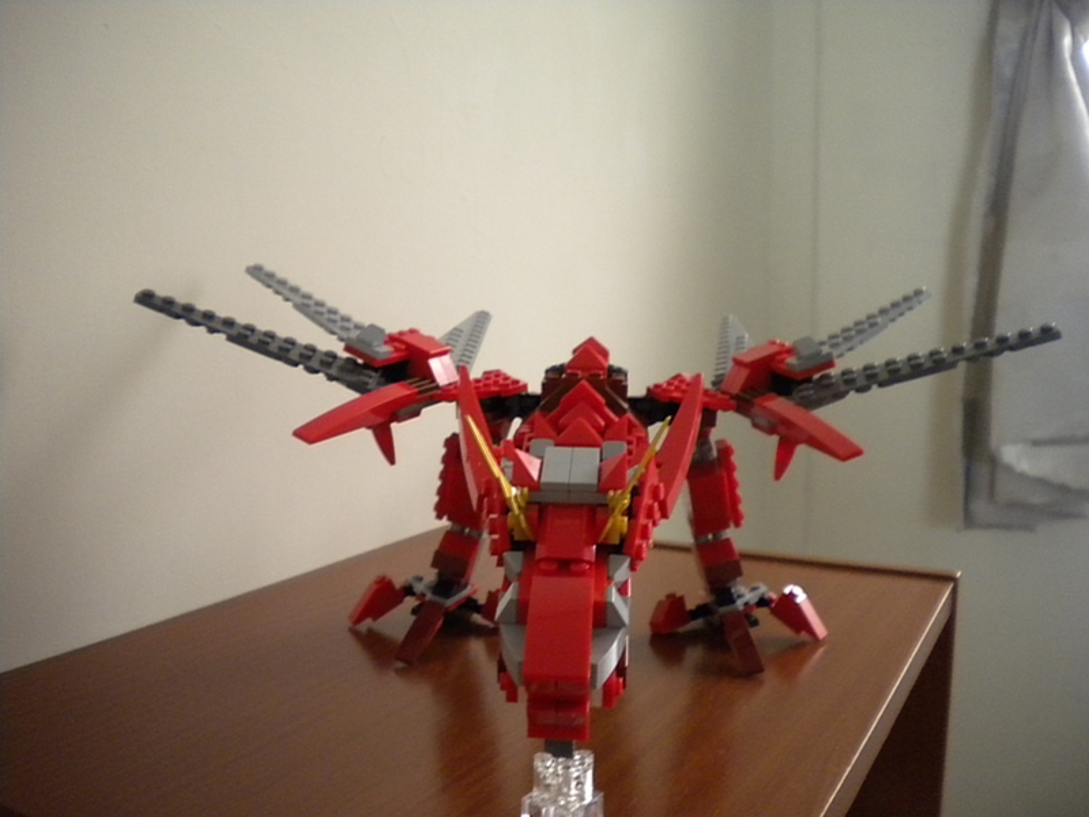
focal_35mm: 35
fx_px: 1101
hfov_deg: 52.6
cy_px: 408
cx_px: 544
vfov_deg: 40.7
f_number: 3.1
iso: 400
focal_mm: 6.3
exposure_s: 1/17.5
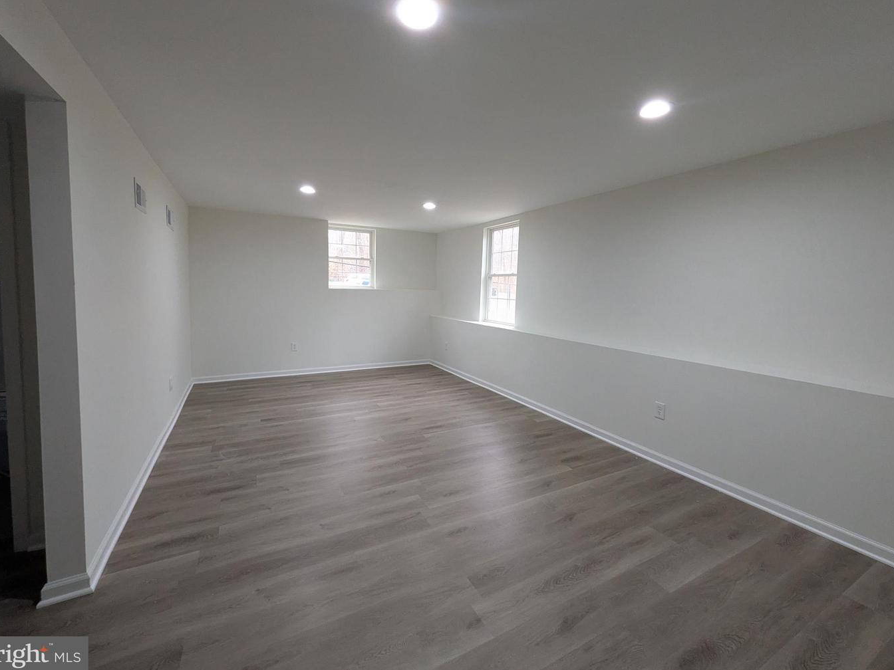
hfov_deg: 98.2
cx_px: 450
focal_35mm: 15
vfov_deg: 81.7
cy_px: 316
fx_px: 387
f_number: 2.2
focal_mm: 1.83
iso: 321
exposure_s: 1/100
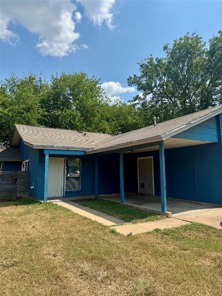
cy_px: 148
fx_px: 205
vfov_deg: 71.6
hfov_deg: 56.8
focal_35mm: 24
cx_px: 111
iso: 80
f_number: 1.78
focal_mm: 6.76
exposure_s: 1/5348
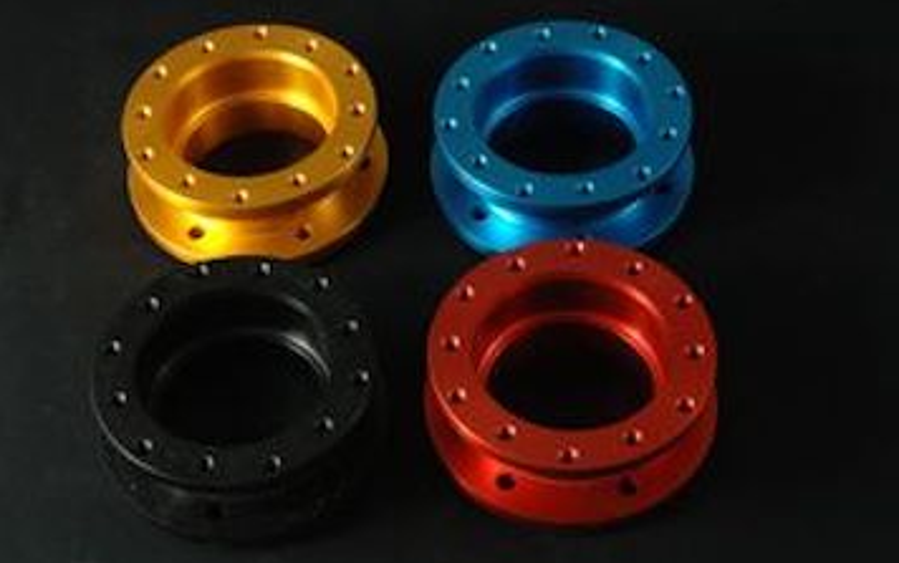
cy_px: 287
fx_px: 1765
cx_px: 414
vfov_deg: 18.1
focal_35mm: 72
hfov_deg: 28.6
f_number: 14
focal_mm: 42
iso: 200
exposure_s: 1/125
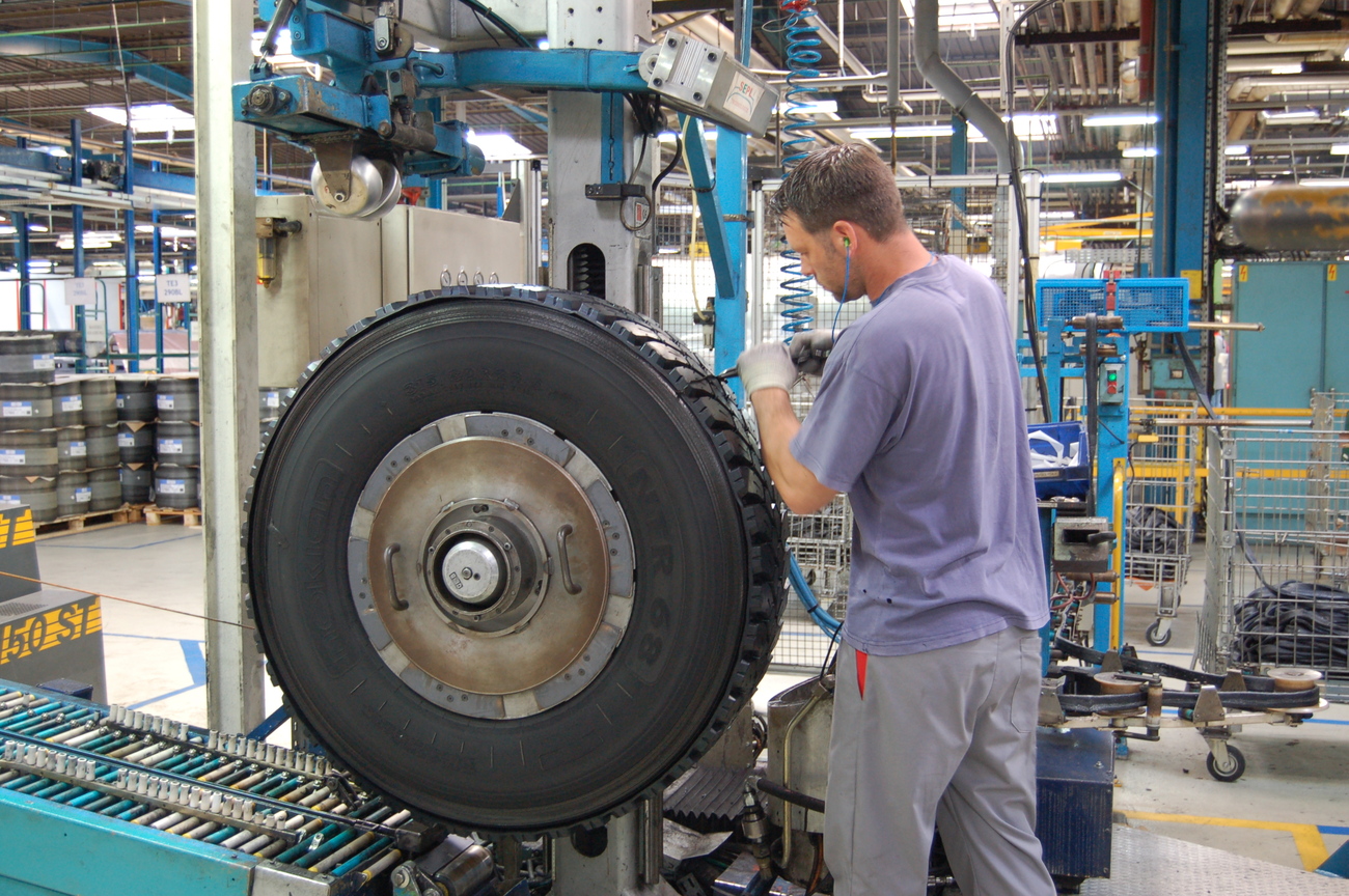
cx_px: 674
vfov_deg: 31.8
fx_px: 1572
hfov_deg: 46.4
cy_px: 448
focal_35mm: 42
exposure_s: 1/20
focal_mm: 28
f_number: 4.2
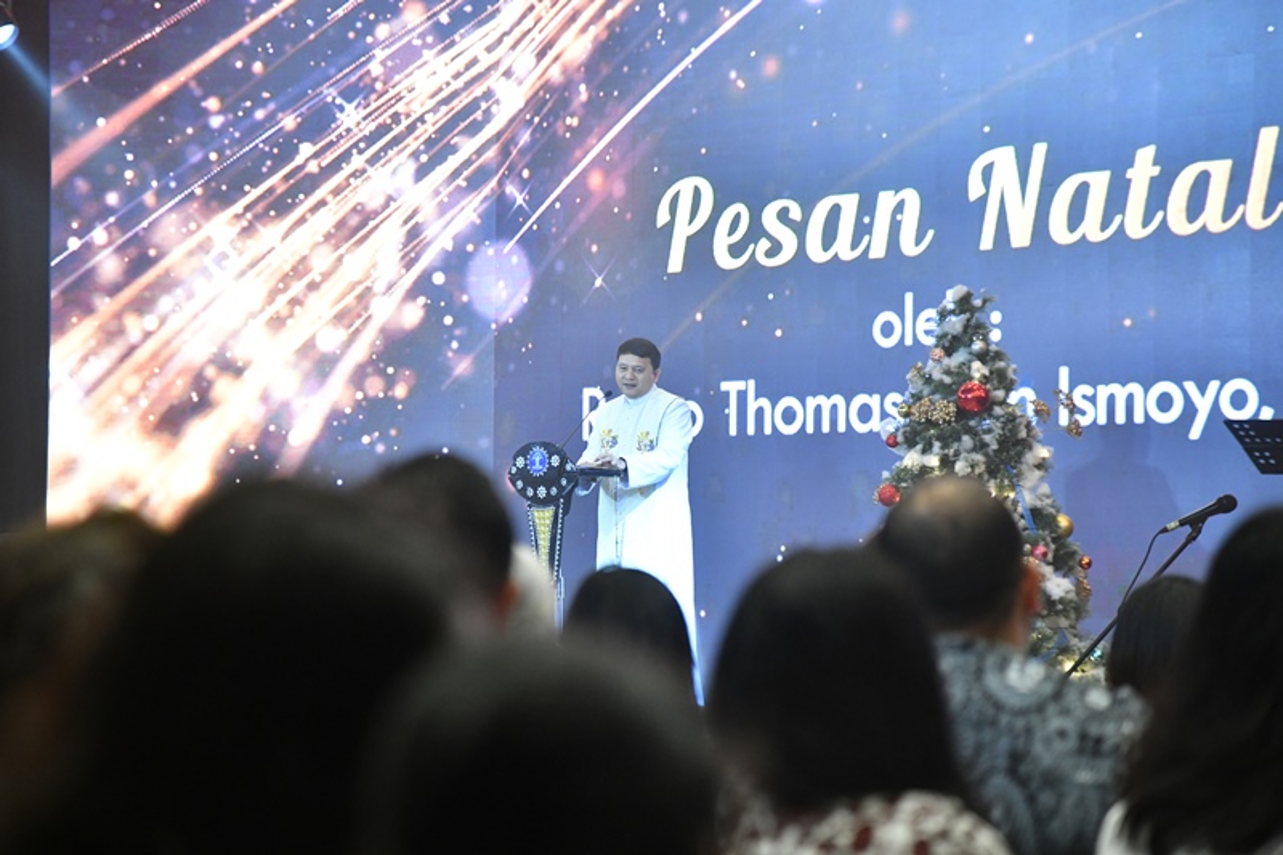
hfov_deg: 17.1
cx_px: 642
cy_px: 428
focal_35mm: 120
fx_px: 4276
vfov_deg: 11.4
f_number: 4
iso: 3200
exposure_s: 1/100
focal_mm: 120
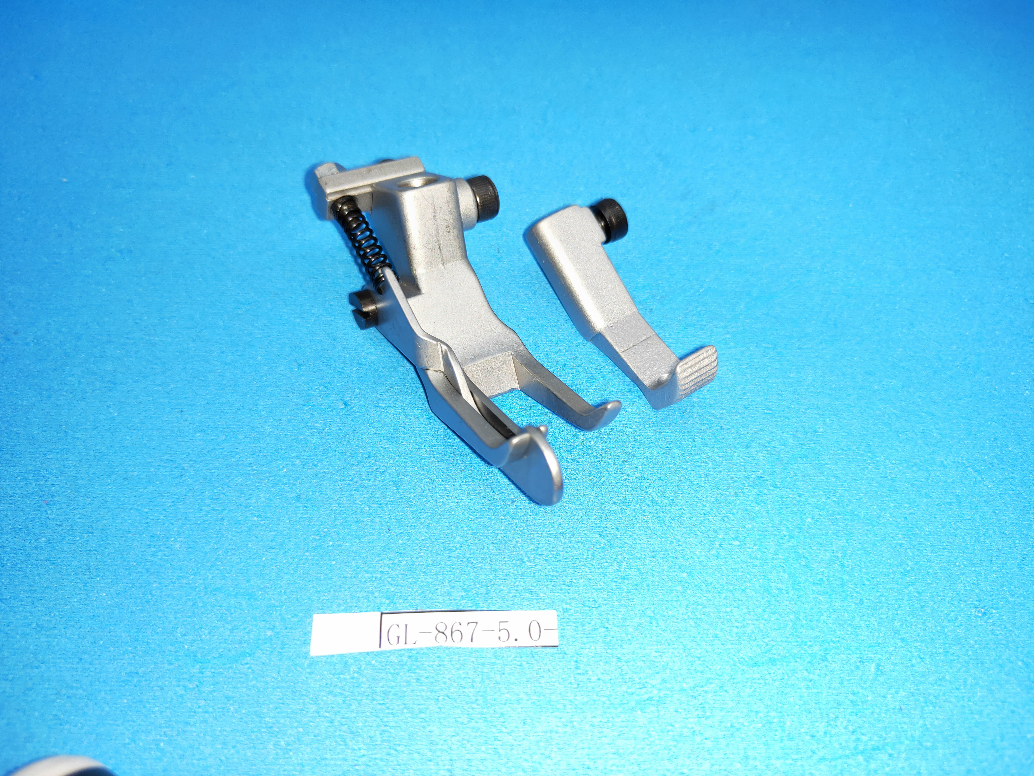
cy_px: 388
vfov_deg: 58.9
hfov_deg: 73.9
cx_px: 517
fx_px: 687
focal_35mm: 23
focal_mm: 3.97
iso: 101
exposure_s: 1/100
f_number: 1.7
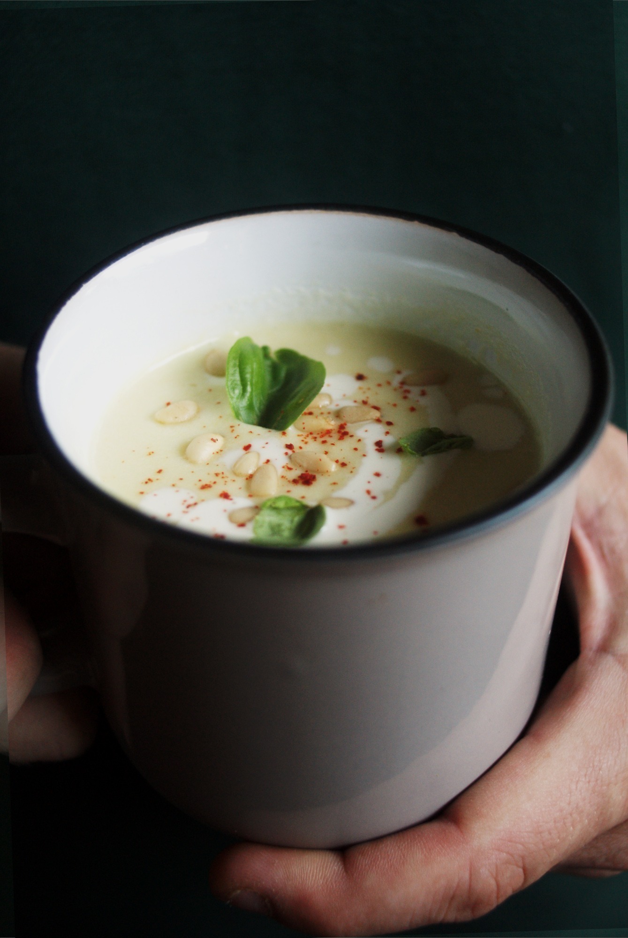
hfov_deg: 32.0
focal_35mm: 42
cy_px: 469
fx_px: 1096
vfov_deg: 46.3
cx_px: 314
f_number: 3.5
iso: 400
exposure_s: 1/40
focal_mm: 28
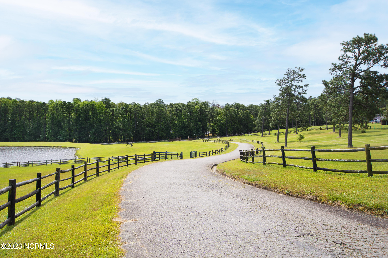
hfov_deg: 61.9
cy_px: 129
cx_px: 194
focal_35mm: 30
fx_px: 323
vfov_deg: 43.6
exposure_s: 1/160
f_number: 8
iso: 100
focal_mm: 20
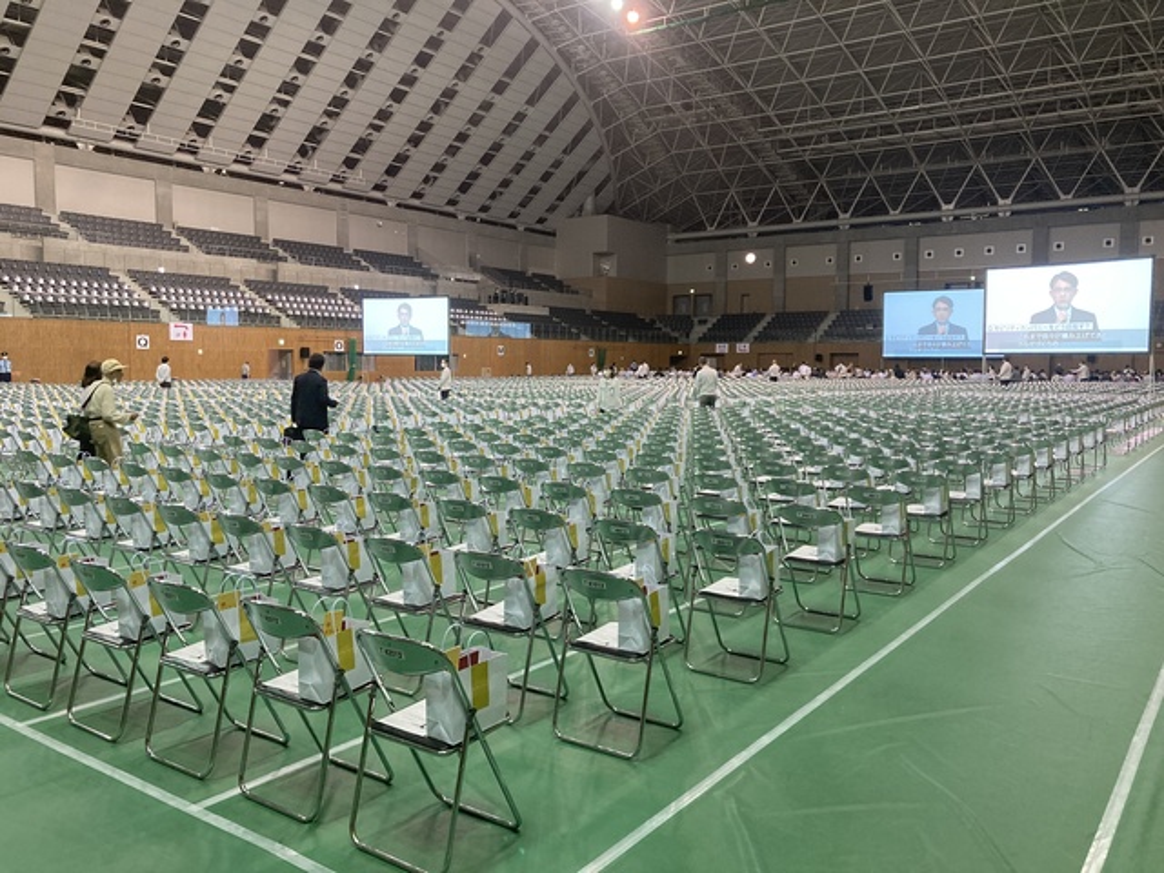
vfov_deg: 49.7
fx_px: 942
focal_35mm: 28
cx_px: 582
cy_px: 436
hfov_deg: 63.4
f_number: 1.8
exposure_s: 1/60
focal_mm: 3.99
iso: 200
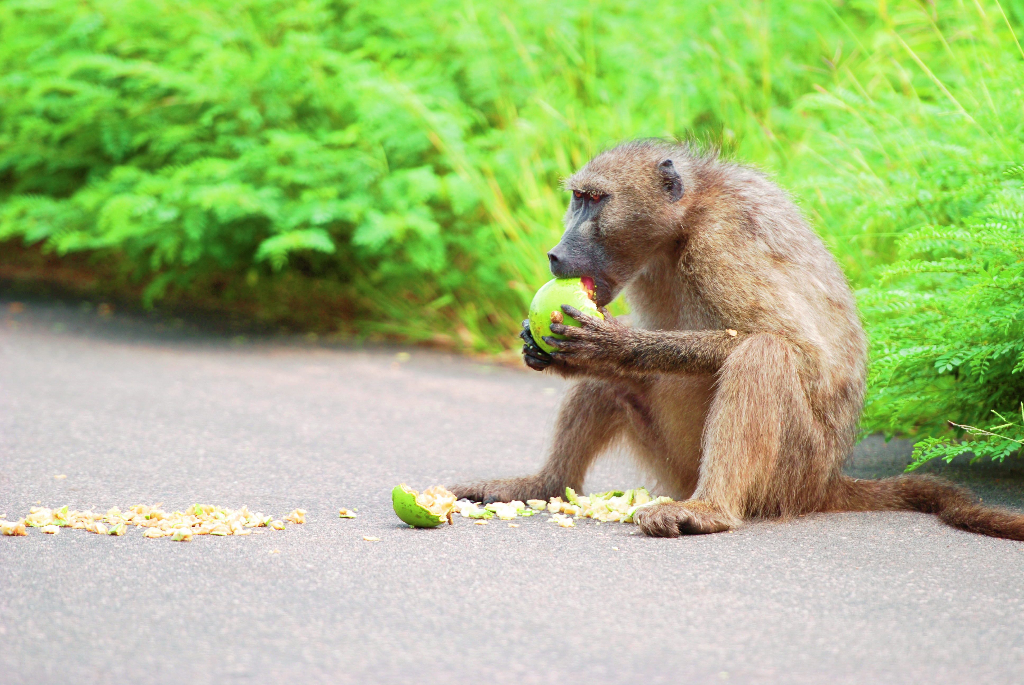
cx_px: 512
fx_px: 8116
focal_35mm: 285
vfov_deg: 4.8
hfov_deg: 7.2
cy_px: 342
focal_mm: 190
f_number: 2.8
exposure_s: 1/500
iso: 160
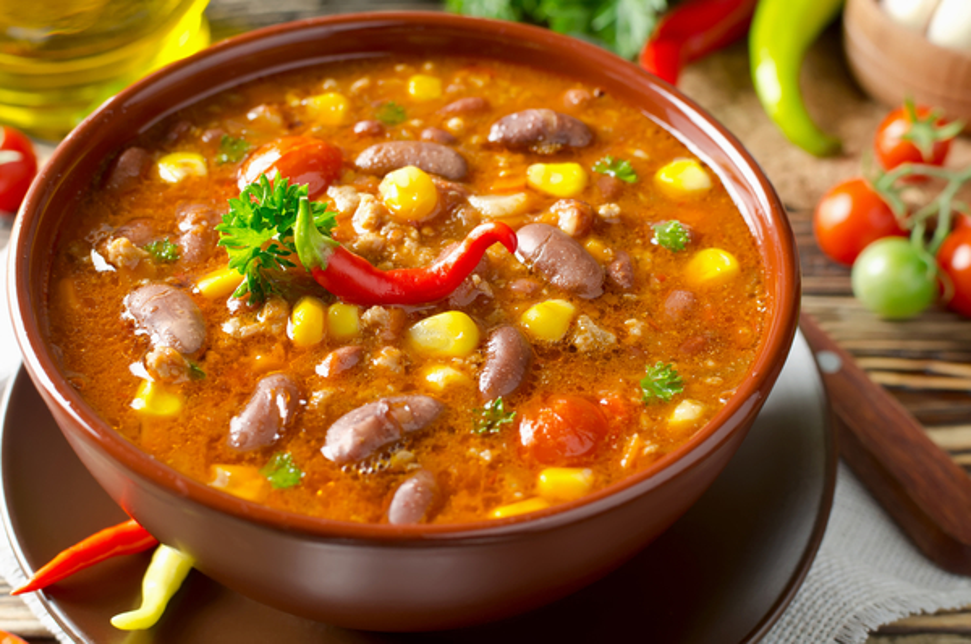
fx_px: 1414
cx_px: 486
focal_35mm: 52
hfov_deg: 37.9
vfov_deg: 25.7
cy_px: 322
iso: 100
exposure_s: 1/125
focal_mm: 35
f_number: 7.1
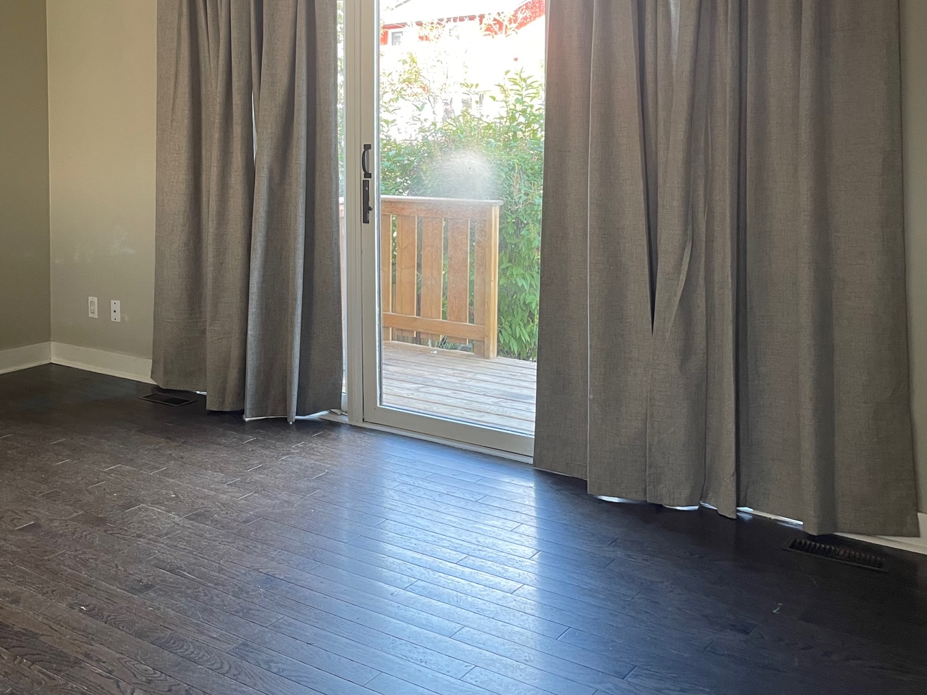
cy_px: 188
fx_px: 1044
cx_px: 252
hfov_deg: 46.4
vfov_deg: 36.1
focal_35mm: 39
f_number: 1.6
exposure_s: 1/60
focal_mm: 4.2
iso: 100
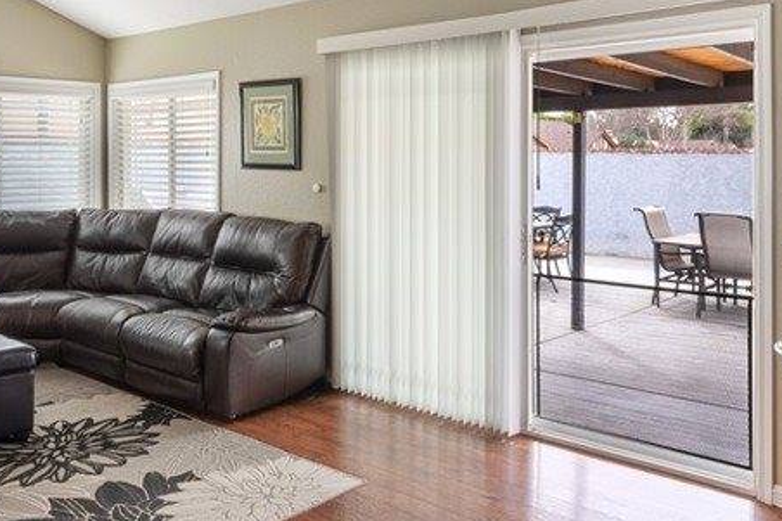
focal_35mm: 35
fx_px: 758
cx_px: 420
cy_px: 172
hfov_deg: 54.5
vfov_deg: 37.5
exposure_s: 3.2
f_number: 22
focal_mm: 15.4
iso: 100
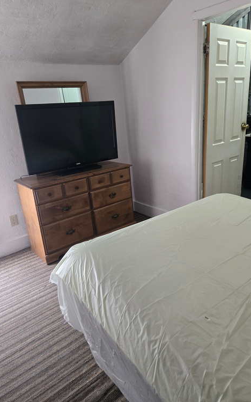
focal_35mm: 25
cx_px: 143
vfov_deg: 72.6
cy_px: 200
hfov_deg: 49.1
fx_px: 274
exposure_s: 1/120
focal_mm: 5.4
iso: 1000
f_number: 1.8
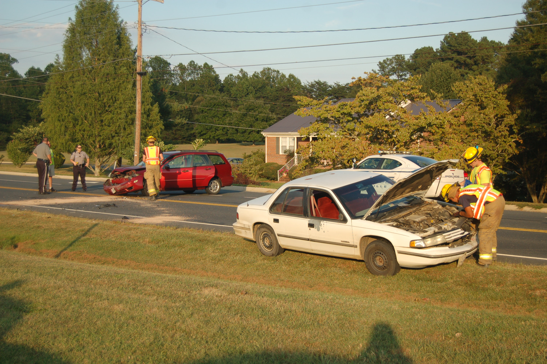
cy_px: 182
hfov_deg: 35.1
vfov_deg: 23.7
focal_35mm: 57
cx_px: 274
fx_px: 865
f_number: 5
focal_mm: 38
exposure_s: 1/640
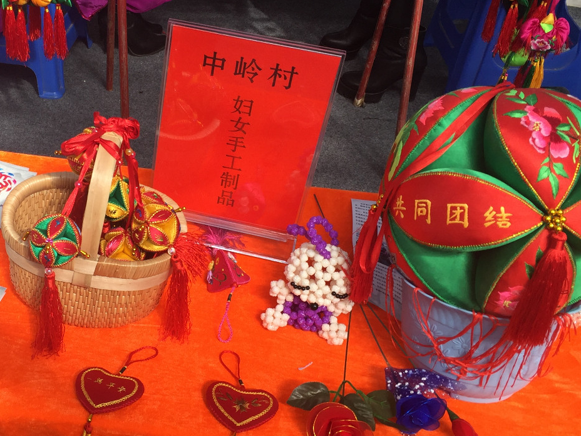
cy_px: 209
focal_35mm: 50
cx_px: 134
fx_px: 839
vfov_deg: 29.1
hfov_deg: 37.1
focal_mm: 4.15
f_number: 2.2
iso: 32
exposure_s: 1/775
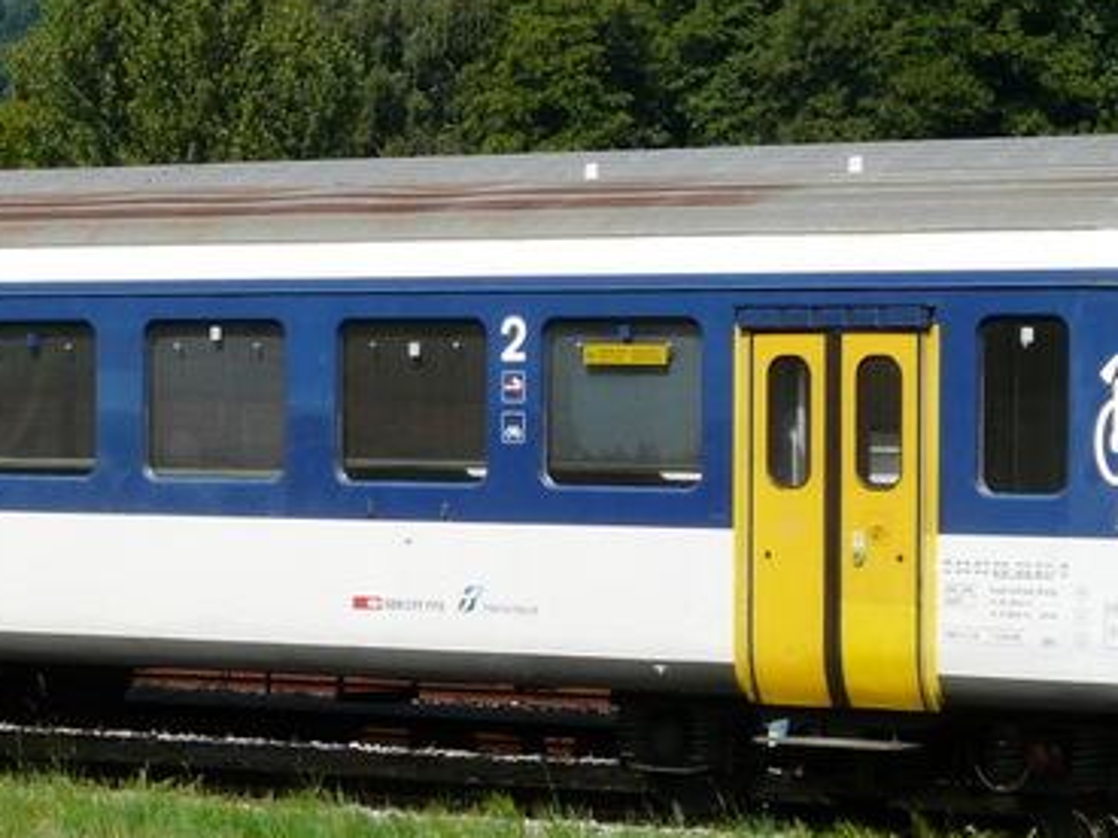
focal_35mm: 209
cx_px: -58
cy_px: 422
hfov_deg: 9.4
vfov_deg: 7.1
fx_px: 6750
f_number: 5.6
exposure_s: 1/500
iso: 100
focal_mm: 12.6
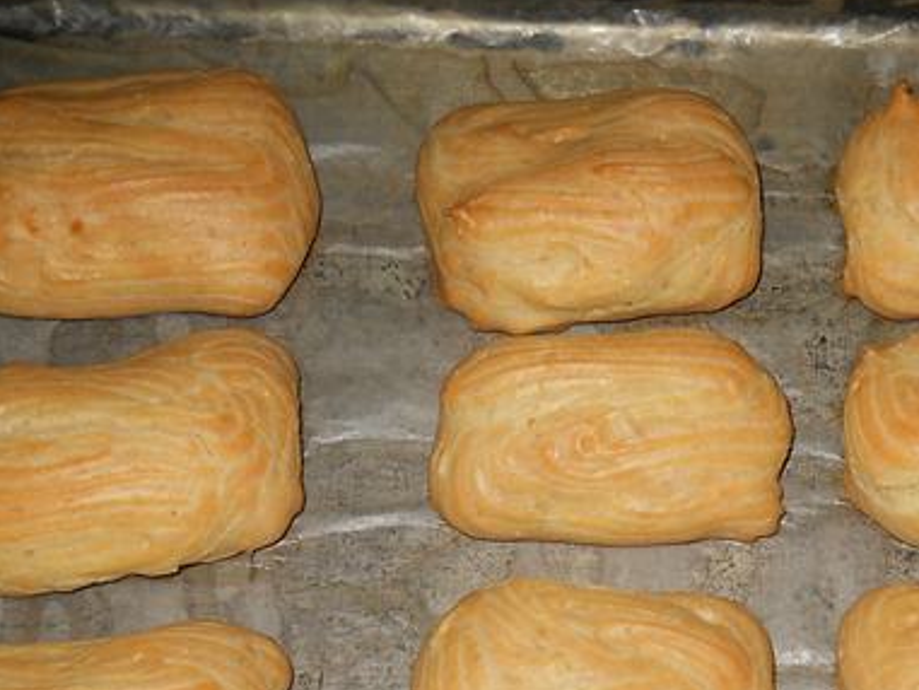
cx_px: 728
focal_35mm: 86
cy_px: 695
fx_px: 2284
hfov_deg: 22.5
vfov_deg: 16.8
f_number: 3.1
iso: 80
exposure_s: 1/30
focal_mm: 6.72
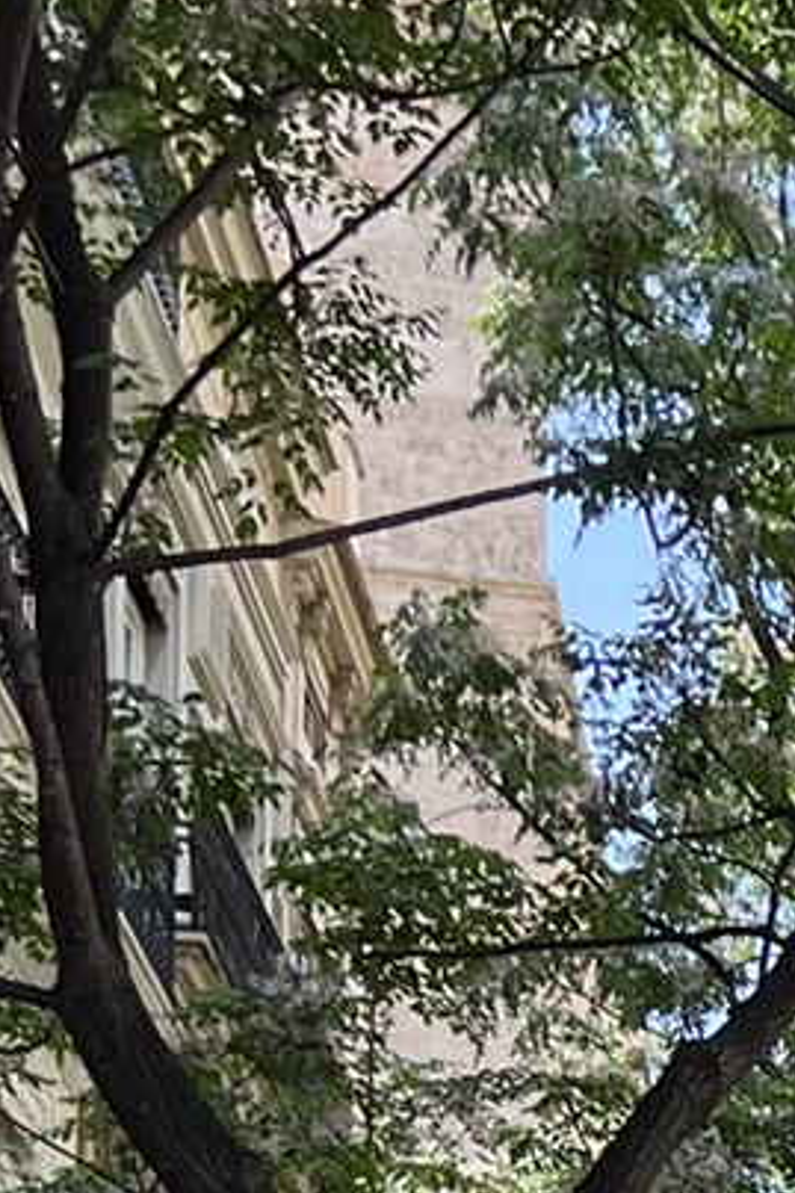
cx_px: 1460
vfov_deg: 13.6
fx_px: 4542
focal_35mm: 137
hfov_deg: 9.5
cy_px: 2046
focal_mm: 5.7
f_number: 1.5
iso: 50
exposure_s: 1/991
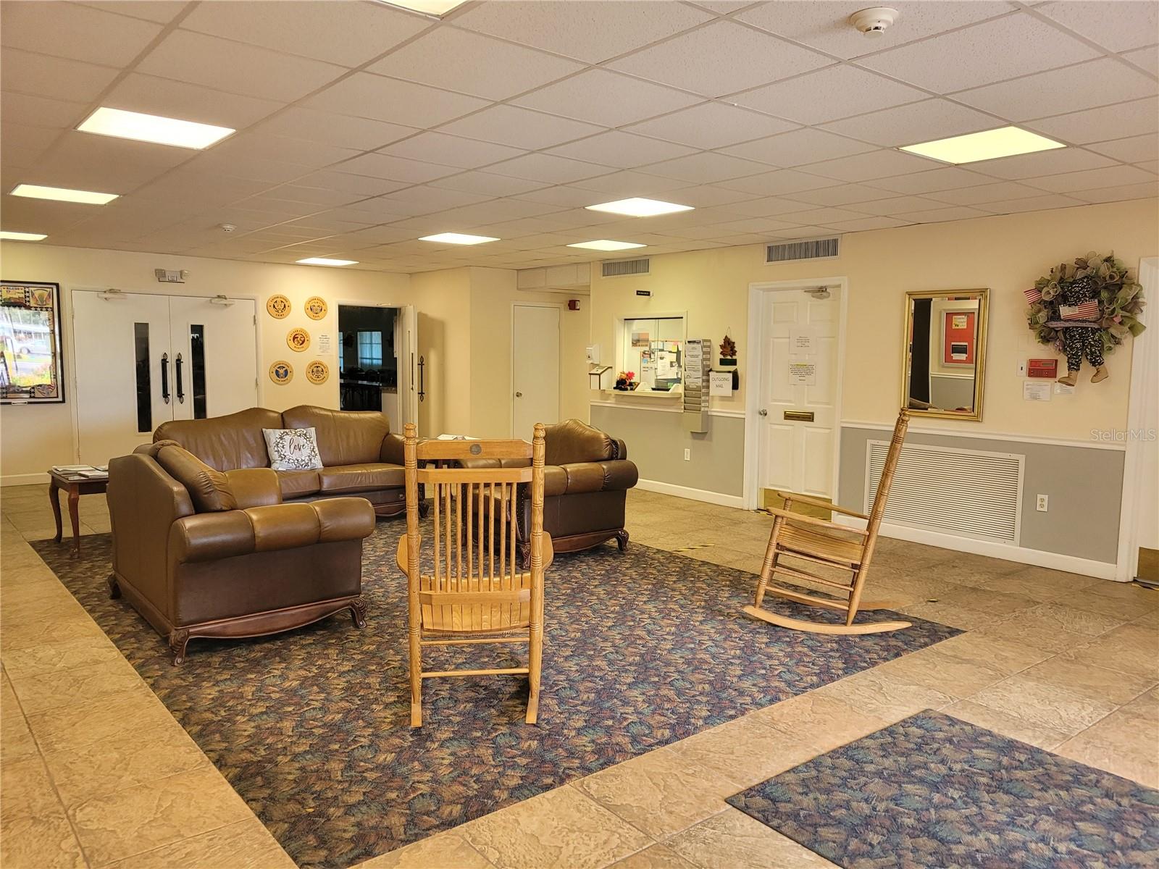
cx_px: 580
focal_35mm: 26
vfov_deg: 53.1
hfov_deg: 67.3
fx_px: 871
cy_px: 434
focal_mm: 5.4
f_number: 1.8
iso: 250
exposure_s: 1/119
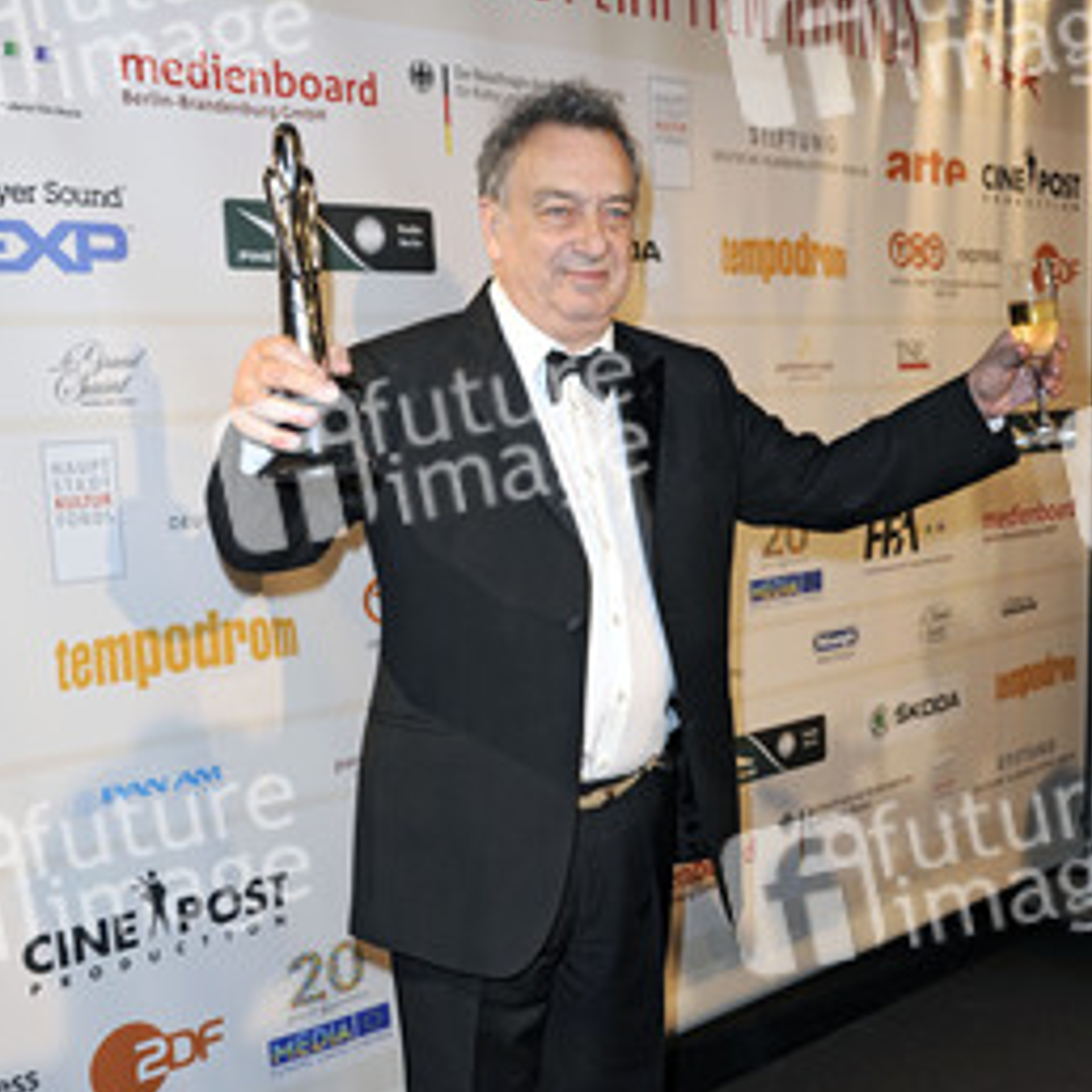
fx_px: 1642
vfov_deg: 36.6
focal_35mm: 46
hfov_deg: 36.8
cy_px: 665
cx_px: 554
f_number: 5.6
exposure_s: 1/160
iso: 800
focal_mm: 35
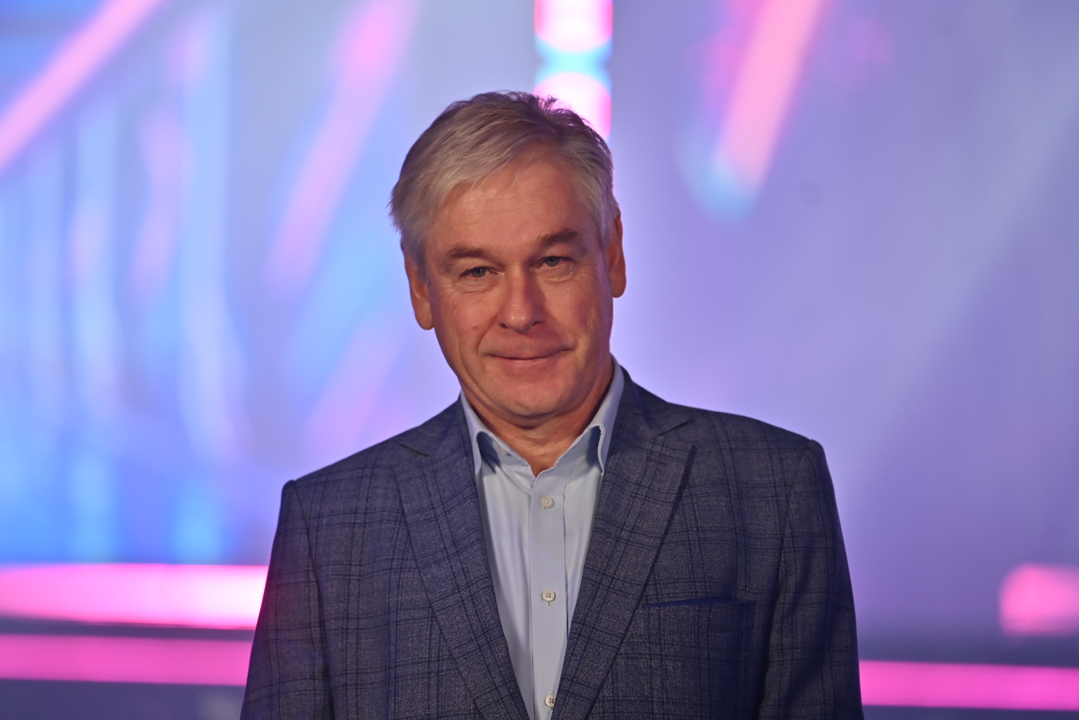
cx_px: 540
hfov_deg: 11.4
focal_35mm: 180
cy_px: 360
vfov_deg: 7.6
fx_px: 5395
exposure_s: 1/200
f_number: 2.8
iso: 560
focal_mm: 180
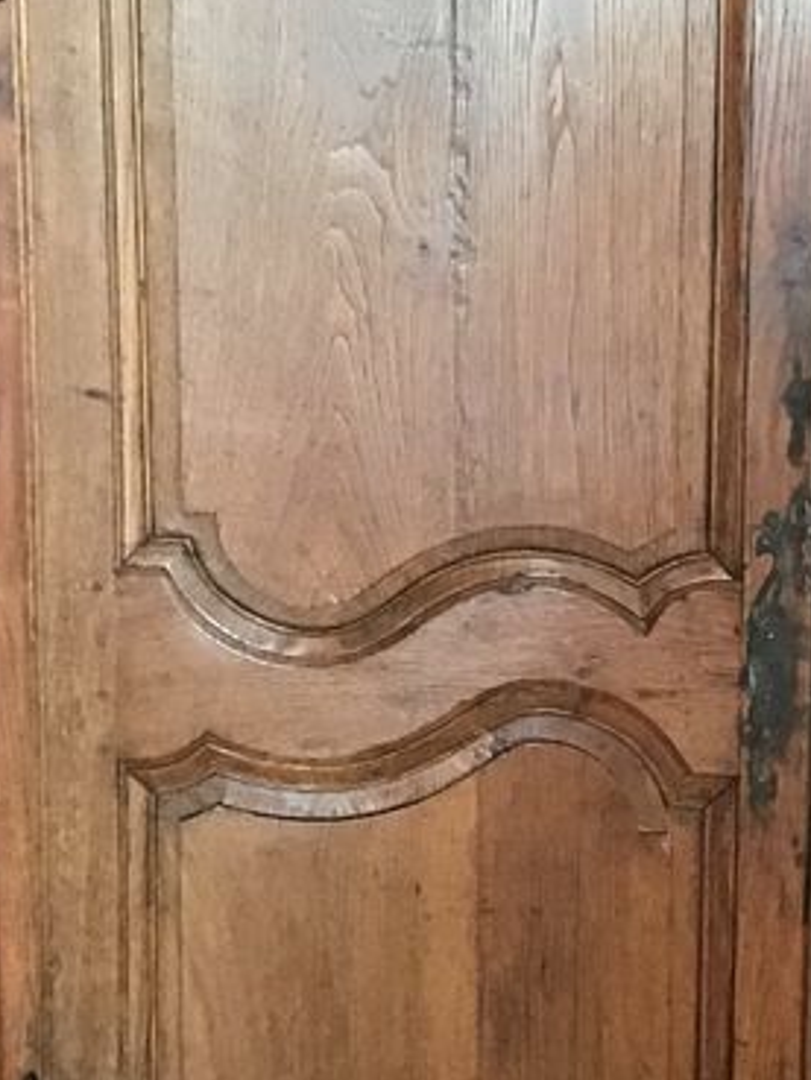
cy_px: 395
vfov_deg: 23.2
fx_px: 2622
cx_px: 823
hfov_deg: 17.2
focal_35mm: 84
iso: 250
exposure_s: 1/33
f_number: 2.4
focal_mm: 3.3
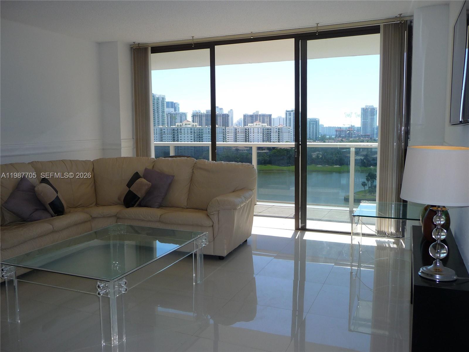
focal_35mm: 30
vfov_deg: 46.8
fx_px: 406
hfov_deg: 60.0
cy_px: 176
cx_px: 234
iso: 100
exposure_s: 1/500
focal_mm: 5
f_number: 3.4
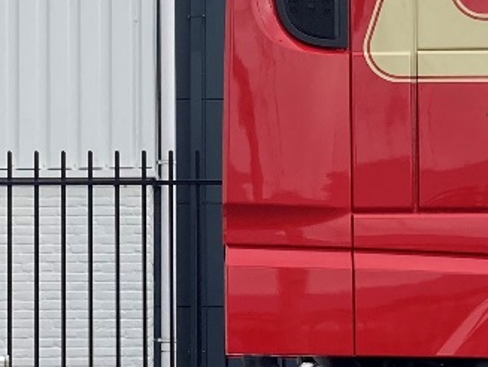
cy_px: 172
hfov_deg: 14.3
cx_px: 186
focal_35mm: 138
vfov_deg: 10.8
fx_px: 1948
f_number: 1.8
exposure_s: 1/571
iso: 20
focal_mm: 3.99
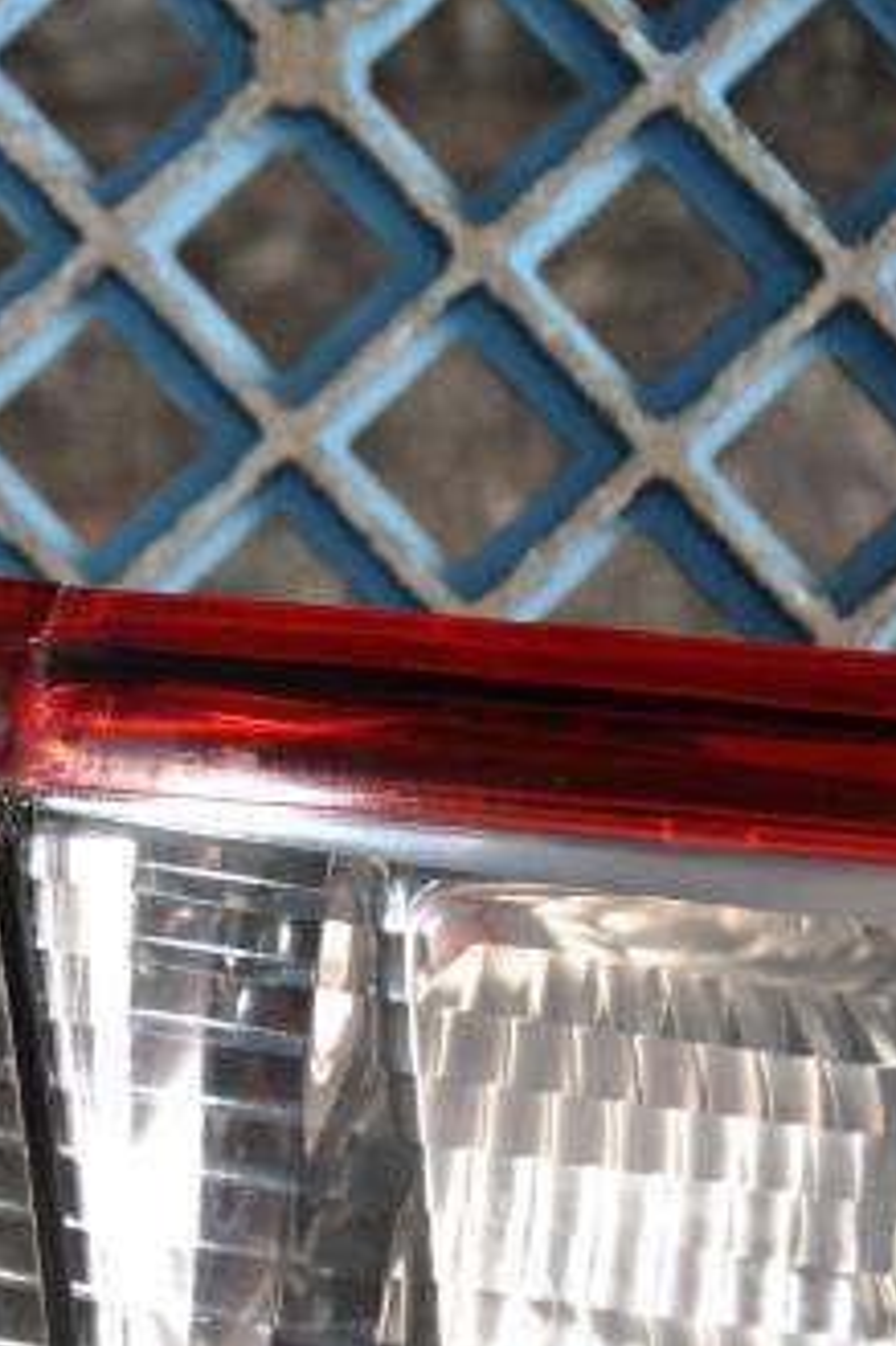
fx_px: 4260
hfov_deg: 11.9
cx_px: 0
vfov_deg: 18.0
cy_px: 671
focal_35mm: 114
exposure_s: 1/50
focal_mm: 50
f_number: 5
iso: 200
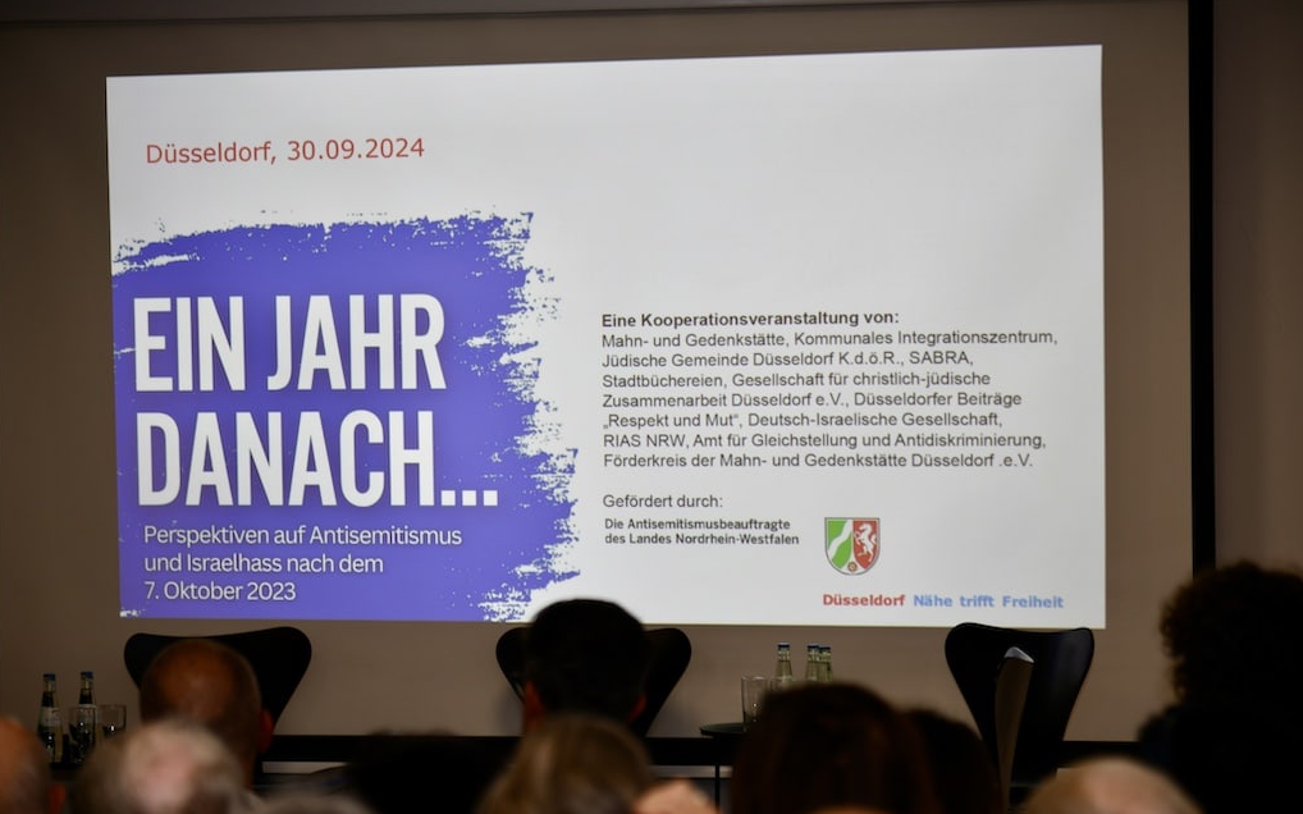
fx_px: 4367
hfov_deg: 17.0
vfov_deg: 10.6
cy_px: 432
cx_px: 649
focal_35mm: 123
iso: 110
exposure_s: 1/100
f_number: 4
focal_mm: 120
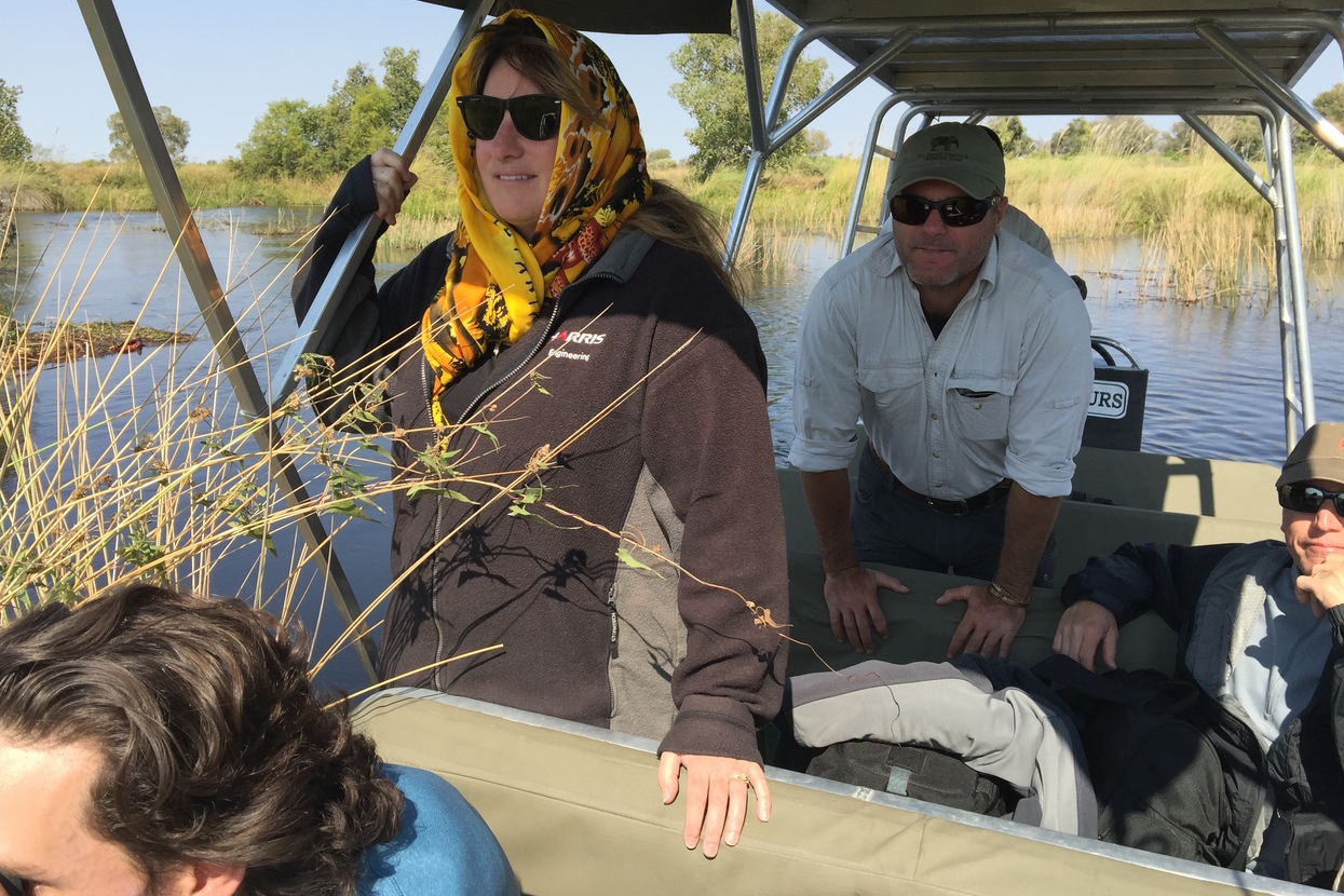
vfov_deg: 42.3
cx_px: 656
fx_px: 1157
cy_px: 447
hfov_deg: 60.3
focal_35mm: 31
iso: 32
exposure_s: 1/989
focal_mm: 4.15
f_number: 2.2
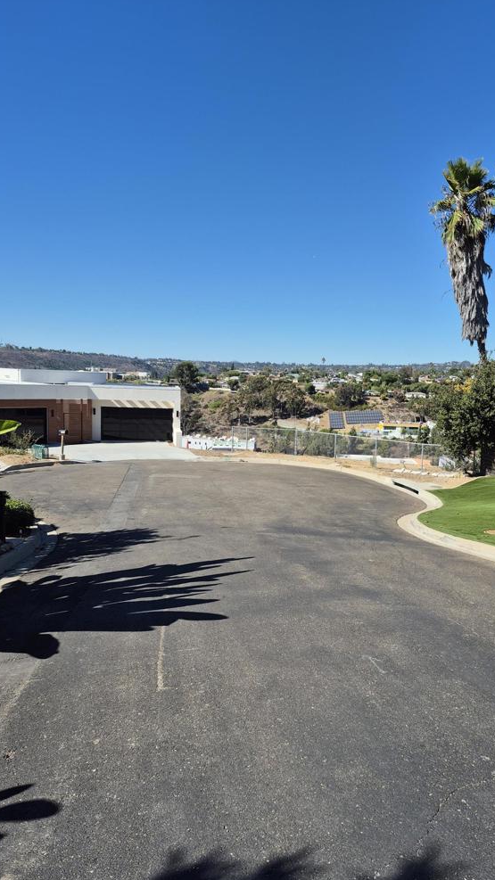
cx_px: 334
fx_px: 607
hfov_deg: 43.7
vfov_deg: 71.9
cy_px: 447
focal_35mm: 26
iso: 25
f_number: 1.8
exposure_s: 1/1724
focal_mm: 5.4
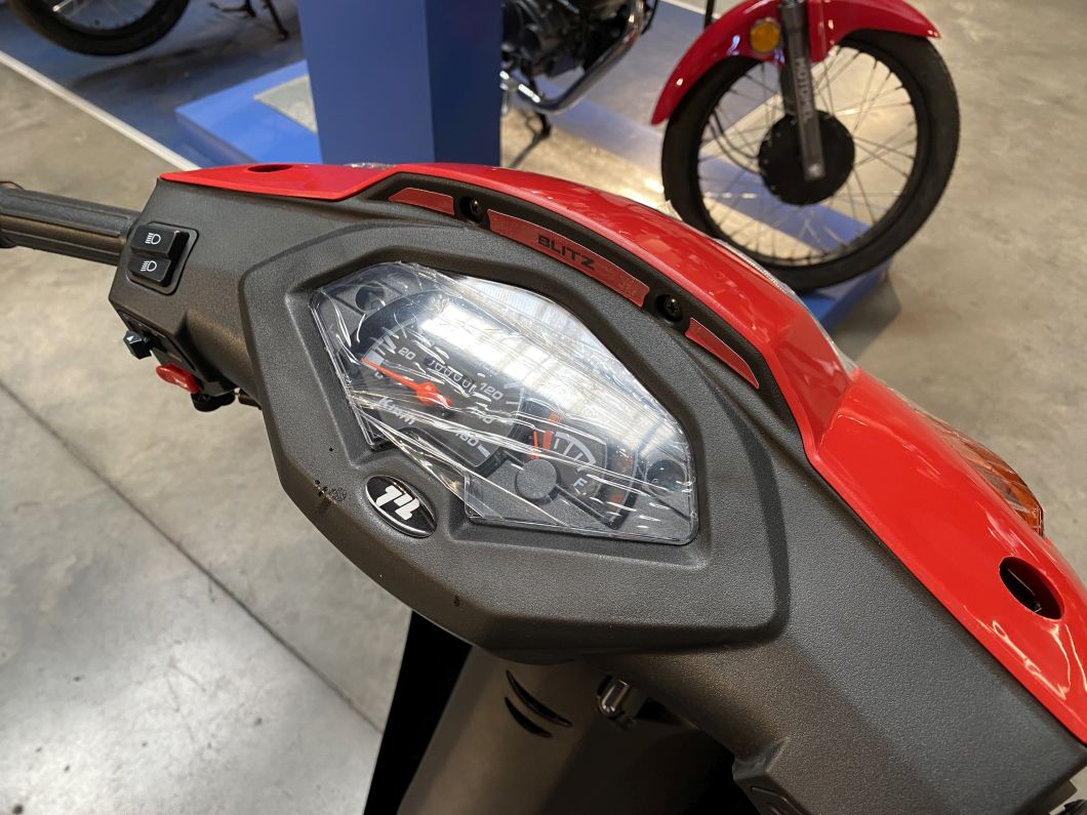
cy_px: 408
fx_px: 816
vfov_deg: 53.1
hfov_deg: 67.3
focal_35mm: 26
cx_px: 544
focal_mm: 4.25
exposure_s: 1/50
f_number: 1.8
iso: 100
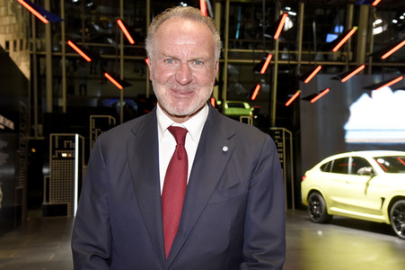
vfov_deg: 30.5
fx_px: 495
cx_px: 202
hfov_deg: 44.5
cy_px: 135
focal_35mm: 44
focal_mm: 44
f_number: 6.3
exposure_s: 1/80
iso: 2500
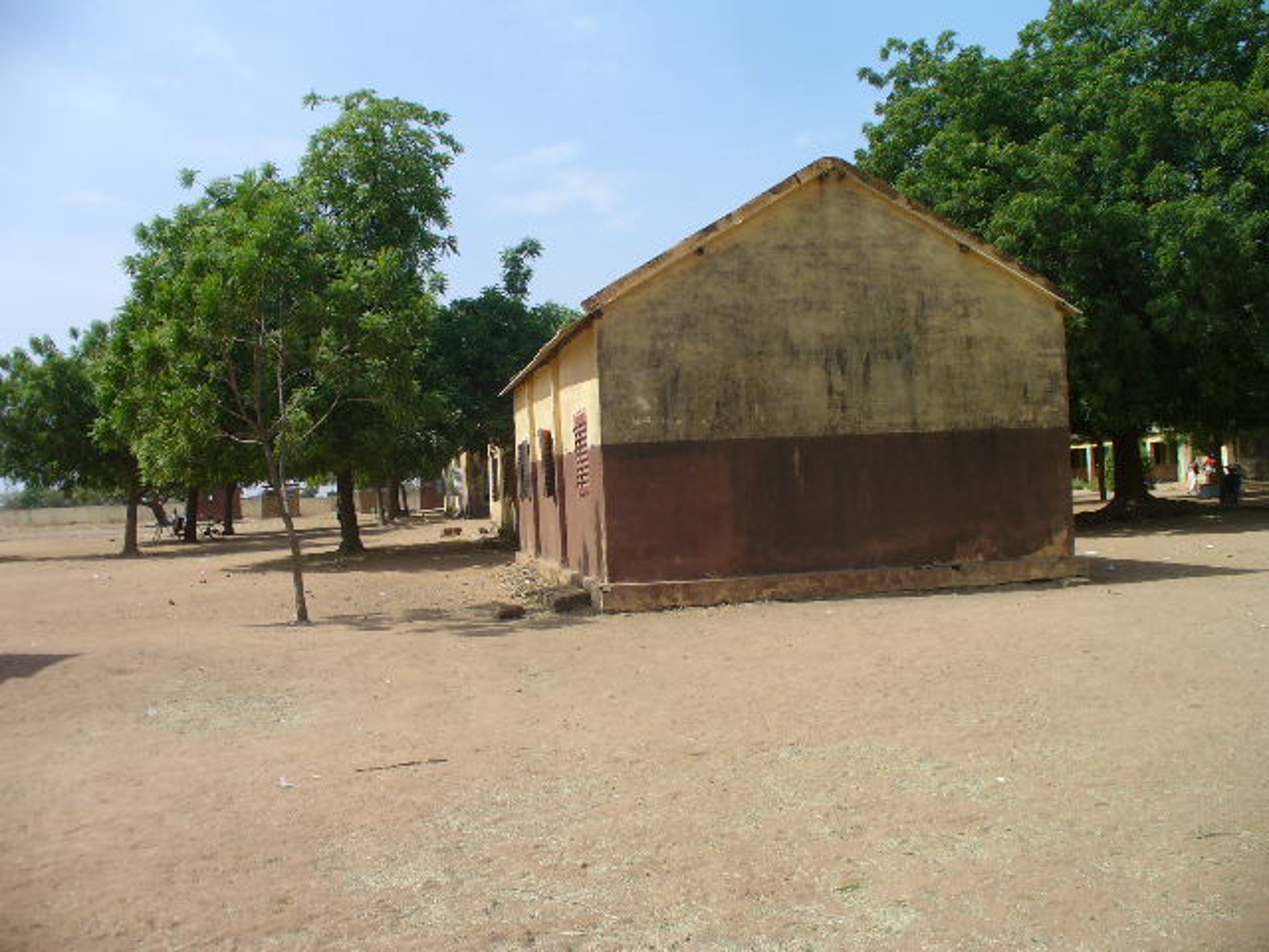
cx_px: 634
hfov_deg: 50.1
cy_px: 476
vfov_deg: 38.7
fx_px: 1356
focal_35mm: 37
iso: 64
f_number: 5.6
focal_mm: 6.1
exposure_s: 1/320
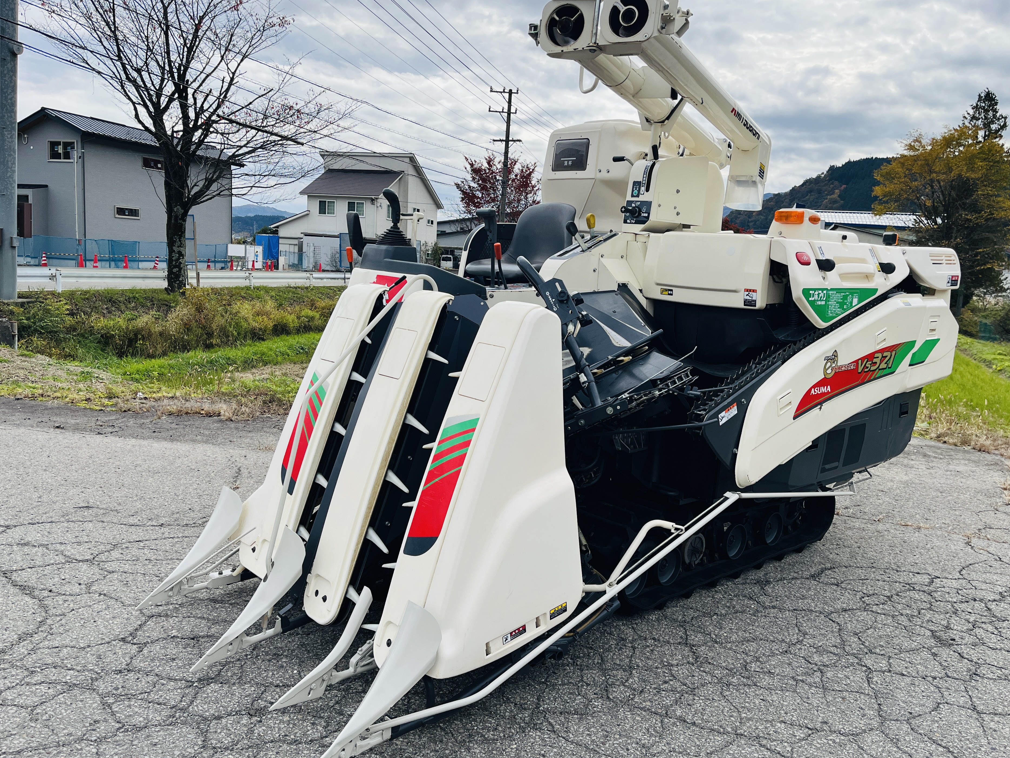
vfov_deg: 49.7
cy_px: 360
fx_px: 817
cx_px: 523
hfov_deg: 63.4
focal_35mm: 28
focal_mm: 5.1
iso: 50
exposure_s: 1/3049
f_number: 1.6
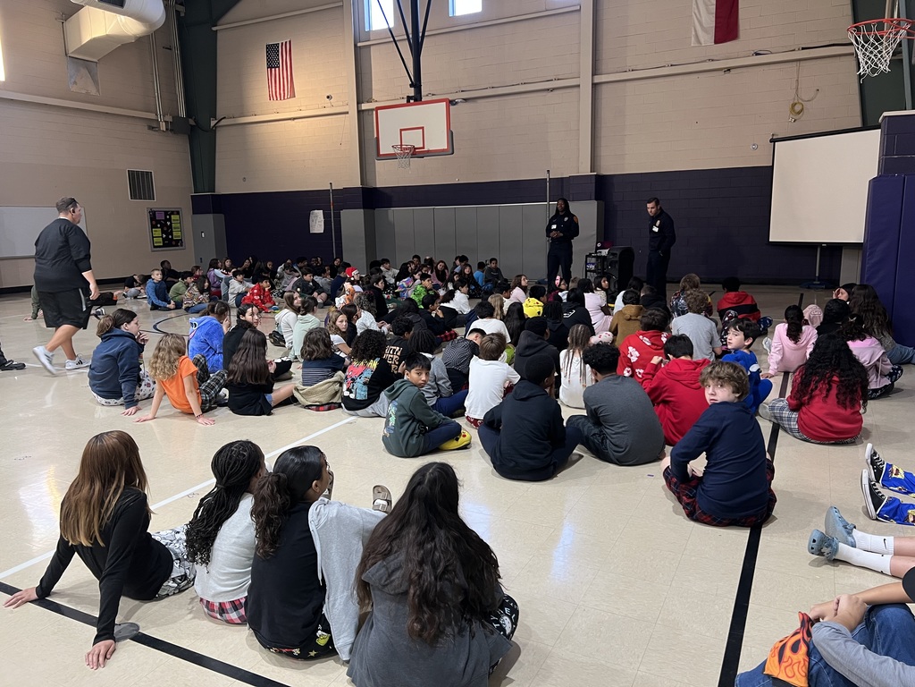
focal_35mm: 26
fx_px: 687
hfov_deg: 67.3
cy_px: 344
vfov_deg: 53.1
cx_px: 458
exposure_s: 1/60
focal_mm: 5.7
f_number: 1.5
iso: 200
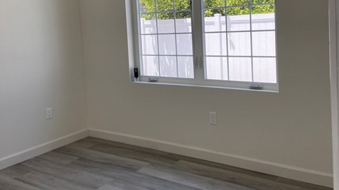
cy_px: 52
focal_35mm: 38
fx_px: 341
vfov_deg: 30.7
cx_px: 169
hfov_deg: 52.8
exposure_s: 1/194
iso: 32
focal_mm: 4.25
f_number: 1.8
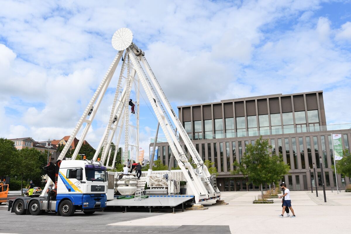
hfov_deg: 61.9
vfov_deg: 43.6
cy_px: 117
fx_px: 292
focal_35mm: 30
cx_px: 176
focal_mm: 20
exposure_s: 1/500
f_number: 8
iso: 200
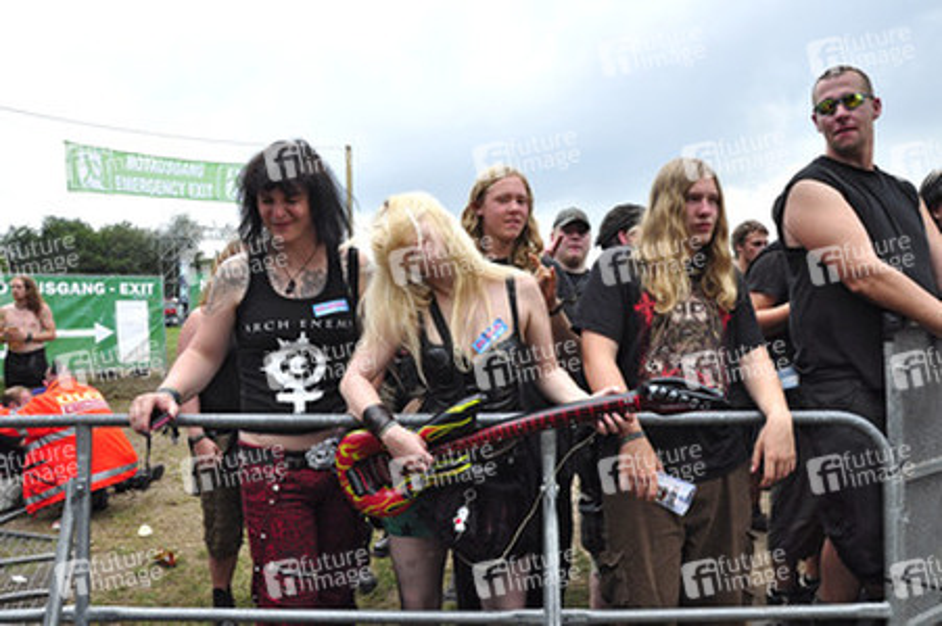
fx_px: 706
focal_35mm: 27
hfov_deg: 67.4
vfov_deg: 47.9
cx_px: 471
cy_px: 313
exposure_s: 1/320
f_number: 9
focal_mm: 18
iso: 500
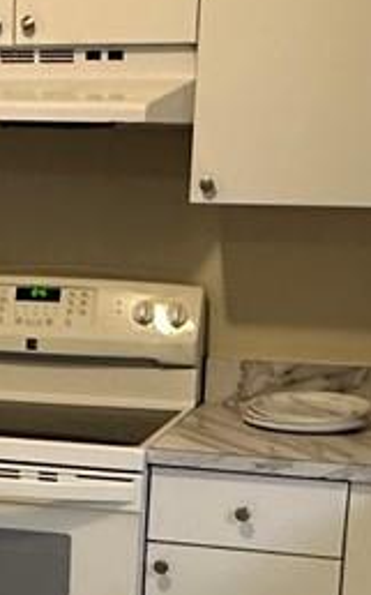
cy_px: 574
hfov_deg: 13.9
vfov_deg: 21.9
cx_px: -21
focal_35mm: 92
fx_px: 1490
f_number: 2.2
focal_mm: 2.22
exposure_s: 1/60
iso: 200
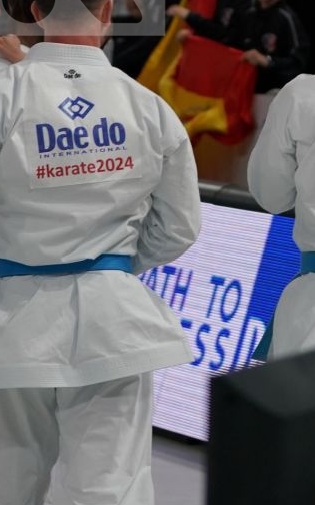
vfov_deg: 8.2
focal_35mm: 255
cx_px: 411
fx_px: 3503
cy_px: -55
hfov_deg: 5.1
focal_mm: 70
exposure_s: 1/500
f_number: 2.8
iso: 400
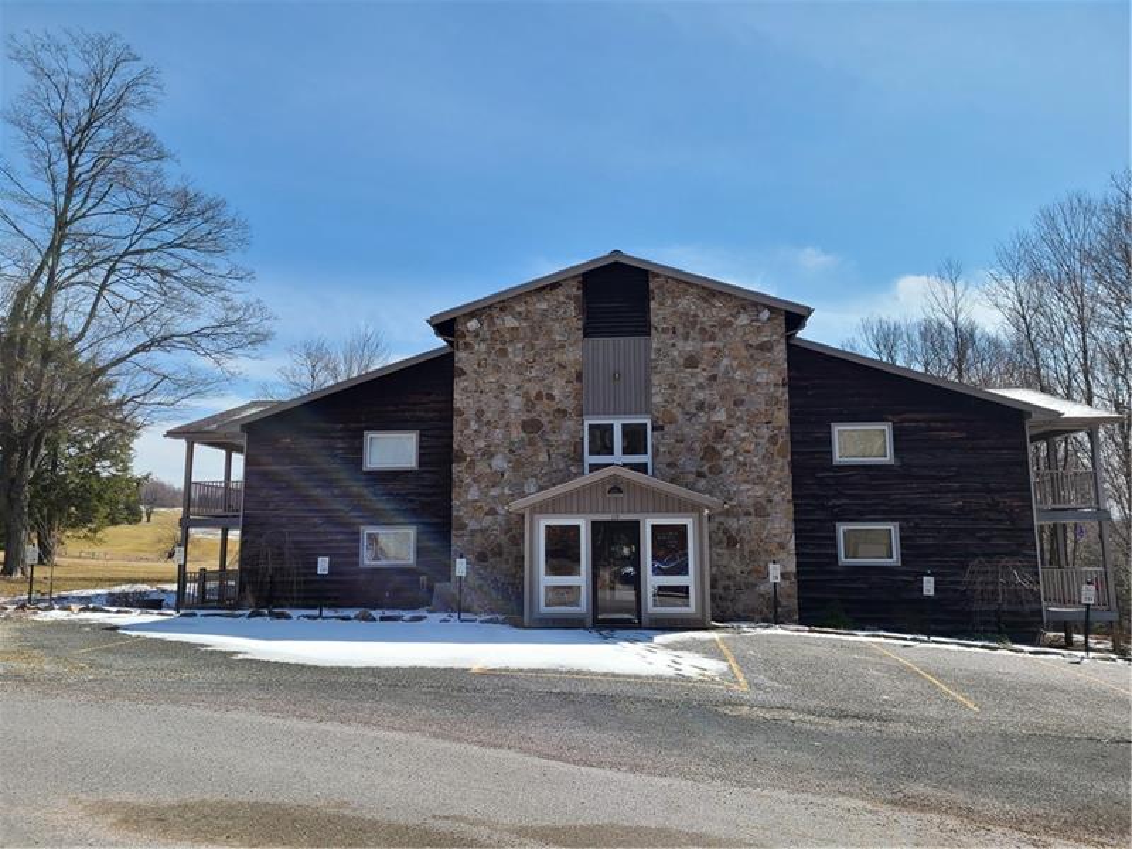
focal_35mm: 26
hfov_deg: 67.3
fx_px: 850
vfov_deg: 53.1
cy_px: 424
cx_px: 566
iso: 40
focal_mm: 5.4
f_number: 1.8
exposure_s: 1/2175
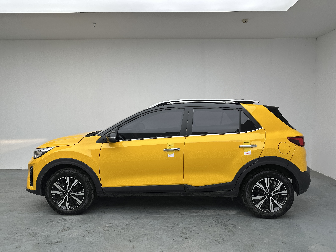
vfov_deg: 56.8
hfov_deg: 71.6
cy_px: 126
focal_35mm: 24
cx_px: 168
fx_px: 233
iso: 64
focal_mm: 6.86
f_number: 1.78
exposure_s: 1/173
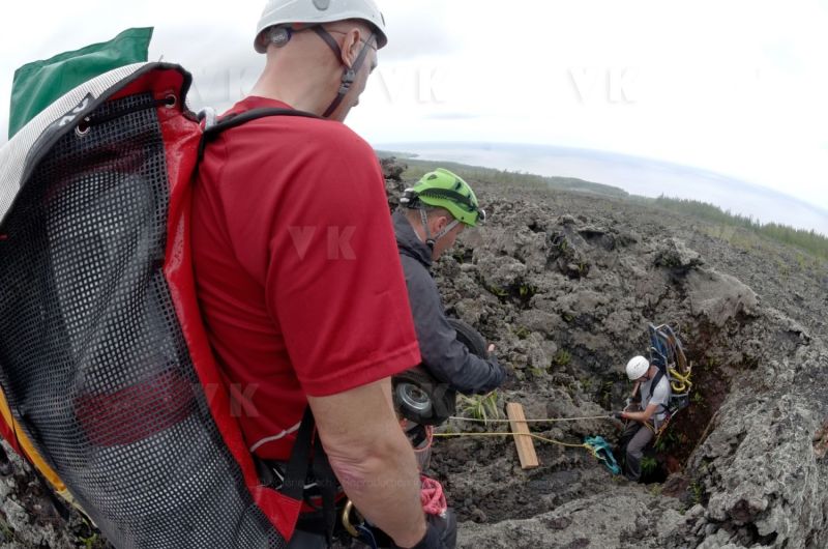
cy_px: 274
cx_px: 414
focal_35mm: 16
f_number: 11
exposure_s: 1/125
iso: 320
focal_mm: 10.5
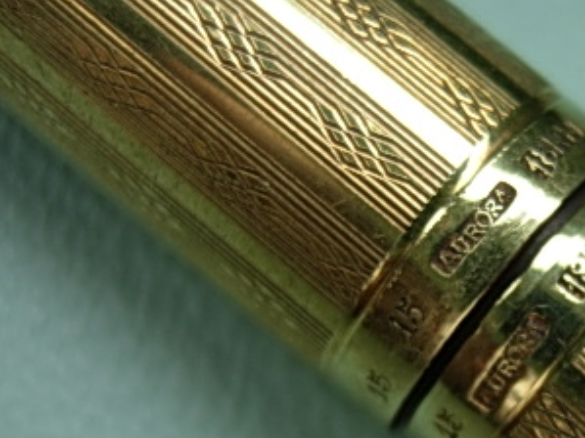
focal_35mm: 77
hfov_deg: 24.5
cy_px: 385
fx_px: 1301
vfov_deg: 18.8
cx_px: 548
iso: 50
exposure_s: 1/69.7
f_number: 2.7
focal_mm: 7.5
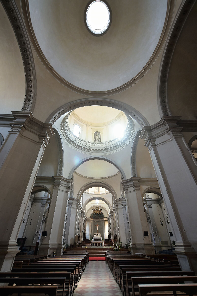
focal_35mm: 15
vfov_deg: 100.4
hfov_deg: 77.4
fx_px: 123
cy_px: 148
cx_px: 98
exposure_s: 1/50
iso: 640
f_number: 3.2
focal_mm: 15
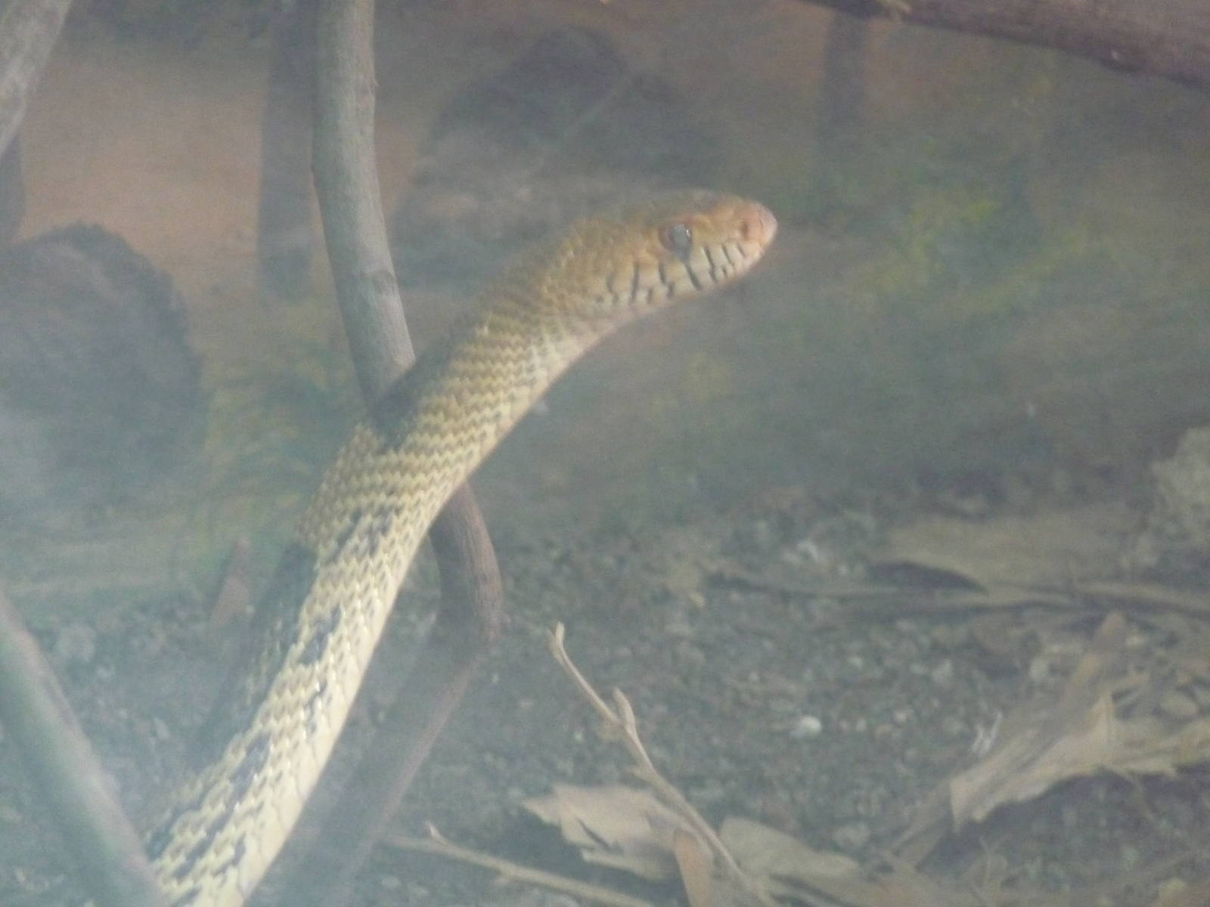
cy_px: 454
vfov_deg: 5.3
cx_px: 605
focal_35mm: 280
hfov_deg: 7.1
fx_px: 9787
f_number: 4.9
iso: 800
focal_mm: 47
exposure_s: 1/15
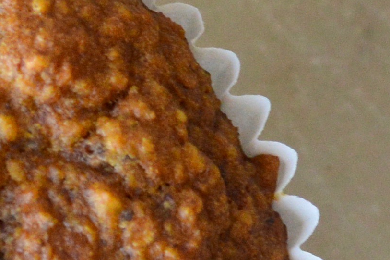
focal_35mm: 555
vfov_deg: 2.5
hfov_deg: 3.7
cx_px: -135
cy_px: 57
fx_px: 6009
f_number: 5.6
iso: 800
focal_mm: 50
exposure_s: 1/80
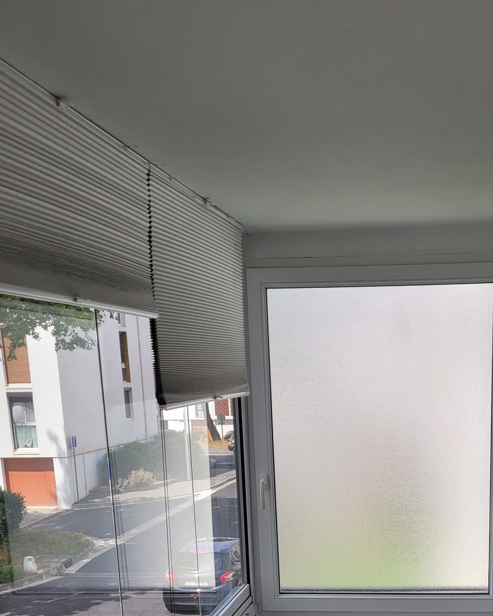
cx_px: 361
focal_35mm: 48
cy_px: 566
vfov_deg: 36.2
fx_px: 876
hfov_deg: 31.0
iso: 40
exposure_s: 1/1173
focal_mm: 5.4
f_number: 1.8
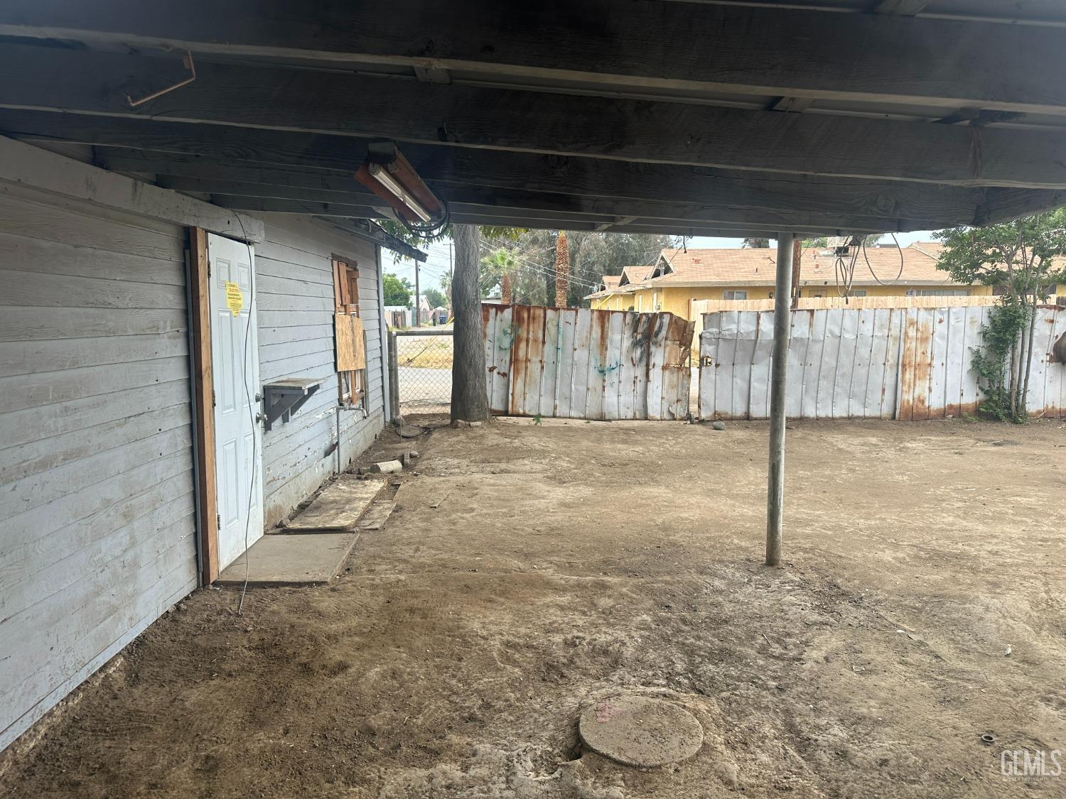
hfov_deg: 71.6
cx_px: 533
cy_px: 400
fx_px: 739
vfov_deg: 56.8
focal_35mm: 24
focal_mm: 6.86
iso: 64
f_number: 1.78
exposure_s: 1/195
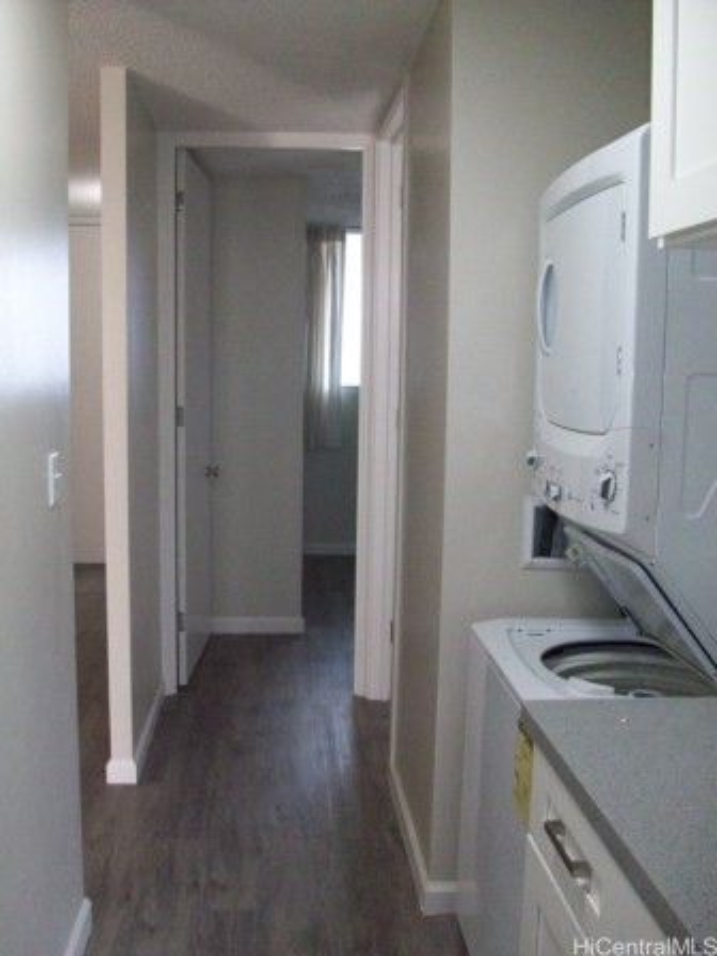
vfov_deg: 54.0
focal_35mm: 34
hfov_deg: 41.8
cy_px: 478
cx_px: 358
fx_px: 939
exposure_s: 1/128
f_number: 2.8
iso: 360
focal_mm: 5.7
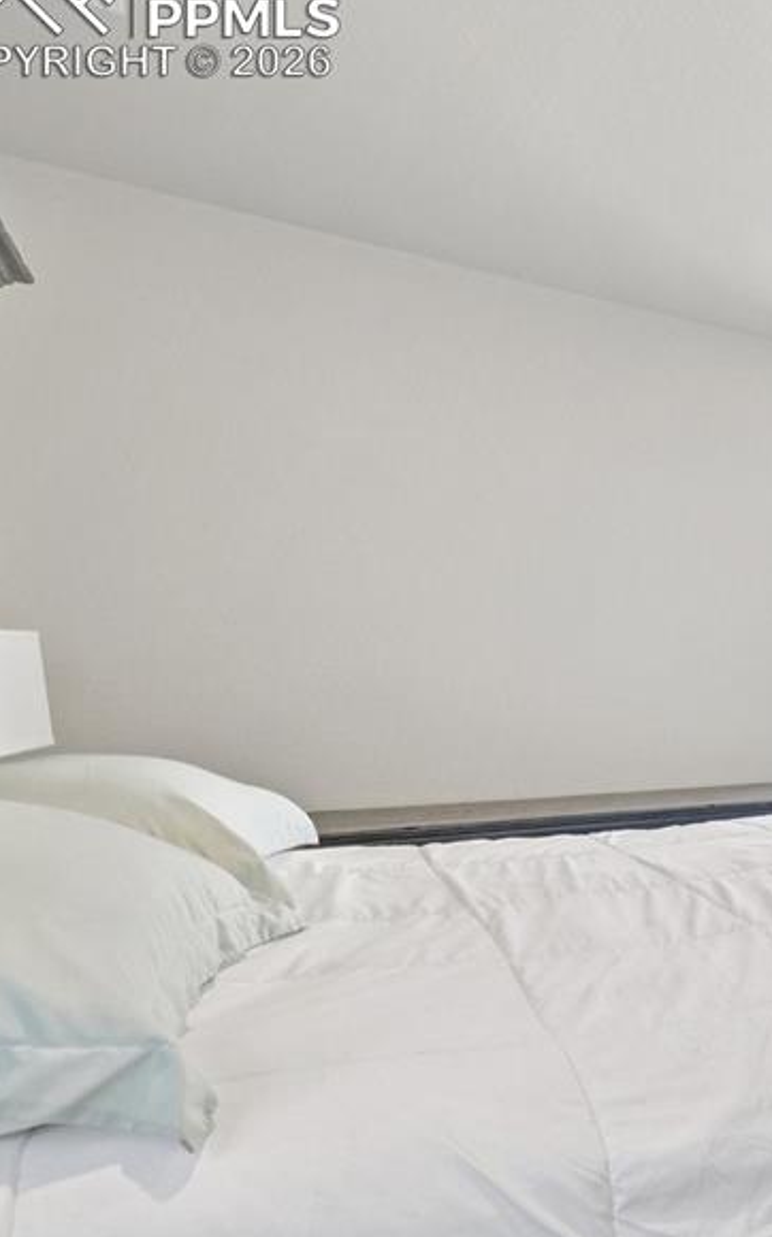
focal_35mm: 27
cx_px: 1004
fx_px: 910
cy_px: 687
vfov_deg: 68.2
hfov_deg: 33.5
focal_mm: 10
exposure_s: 1/10
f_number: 8
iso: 800
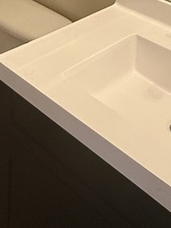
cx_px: 36
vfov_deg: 26.7
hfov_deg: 23.3
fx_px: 408
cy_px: -63
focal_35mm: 62
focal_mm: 2.22
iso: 320
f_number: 2.2
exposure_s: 1/60
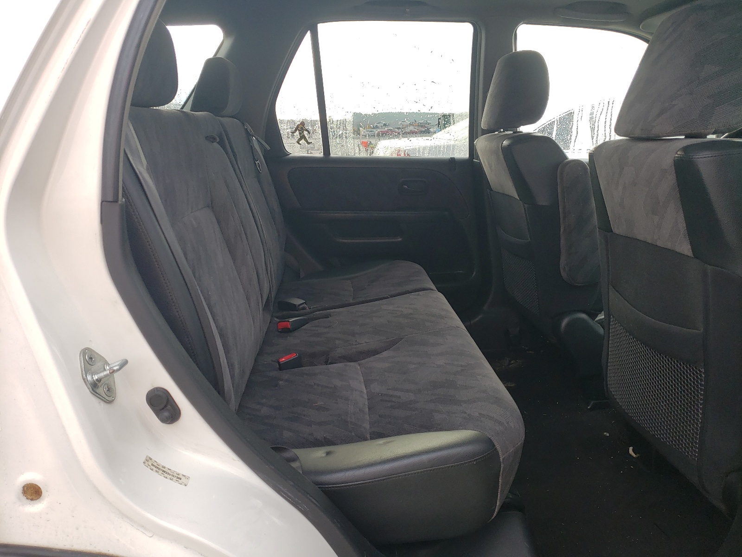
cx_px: 371
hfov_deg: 67.3
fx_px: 557
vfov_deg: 53.1
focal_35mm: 26
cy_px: 278
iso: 50
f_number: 1.5
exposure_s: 1/256
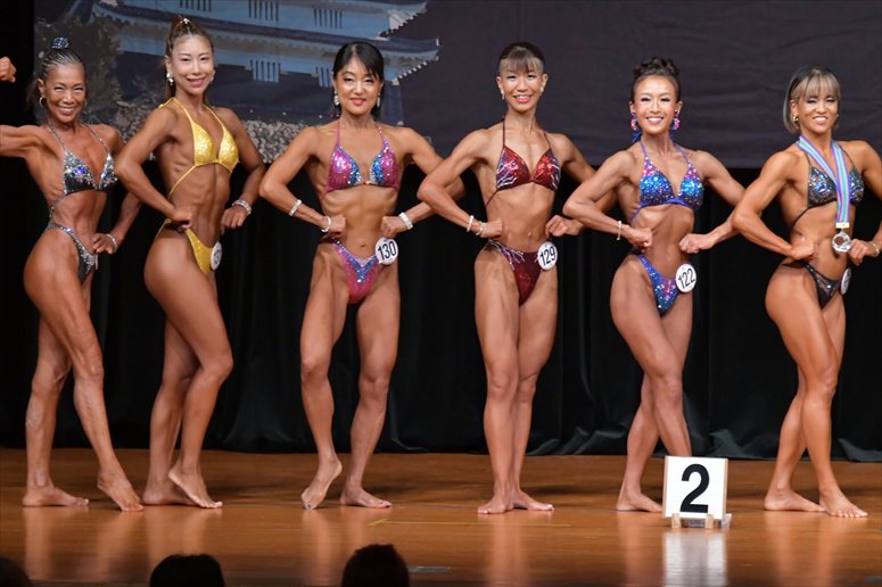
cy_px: 294
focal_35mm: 285
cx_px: 441
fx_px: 6979
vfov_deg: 4.8
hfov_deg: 7.2
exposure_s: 1/400
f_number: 5.6
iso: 5000
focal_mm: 190
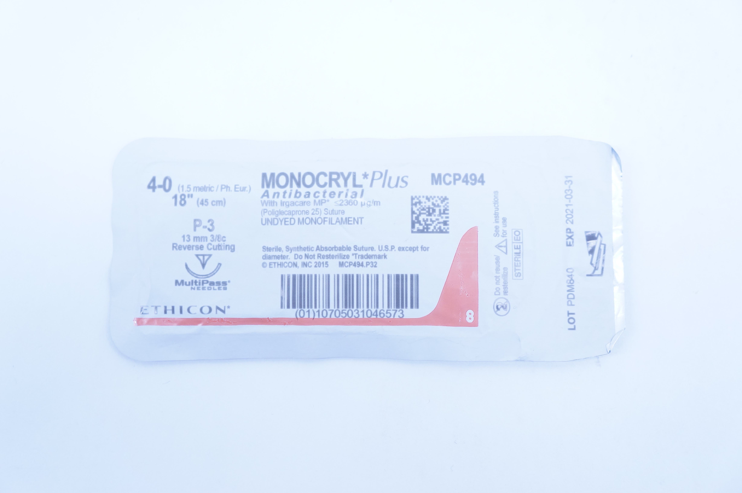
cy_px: 246
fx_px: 926
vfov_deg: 29.8
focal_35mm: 45
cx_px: 371
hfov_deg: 43.6
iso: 800
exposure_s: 1/160
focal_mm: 30
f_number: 4.5
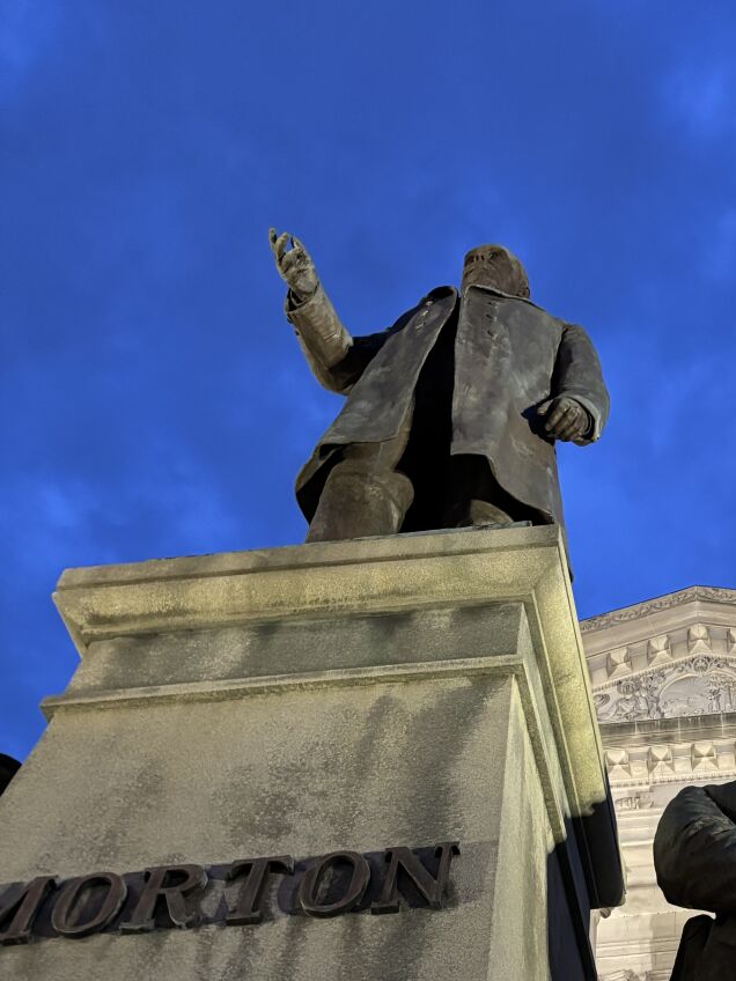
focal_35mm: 51
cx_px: 712
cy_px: 759
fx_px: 1446
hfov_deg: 27.2
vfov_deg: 36.4
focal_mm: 5.96
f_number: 1.6
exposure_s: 1/30
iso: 500
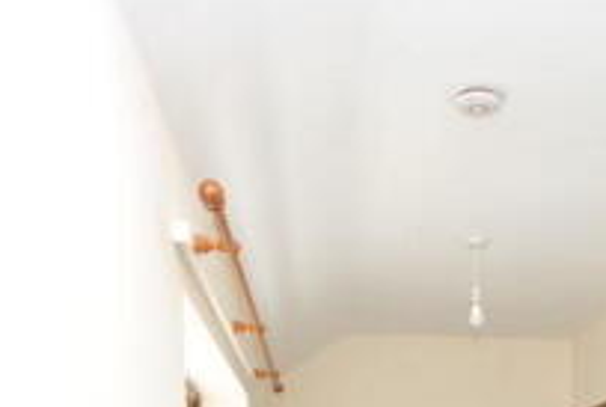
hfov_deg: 39.7
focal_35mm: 48
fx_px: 810
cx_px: 465
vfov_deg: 22.8
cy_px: 613
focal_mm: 10
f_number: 4
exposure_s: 1/60
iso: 200
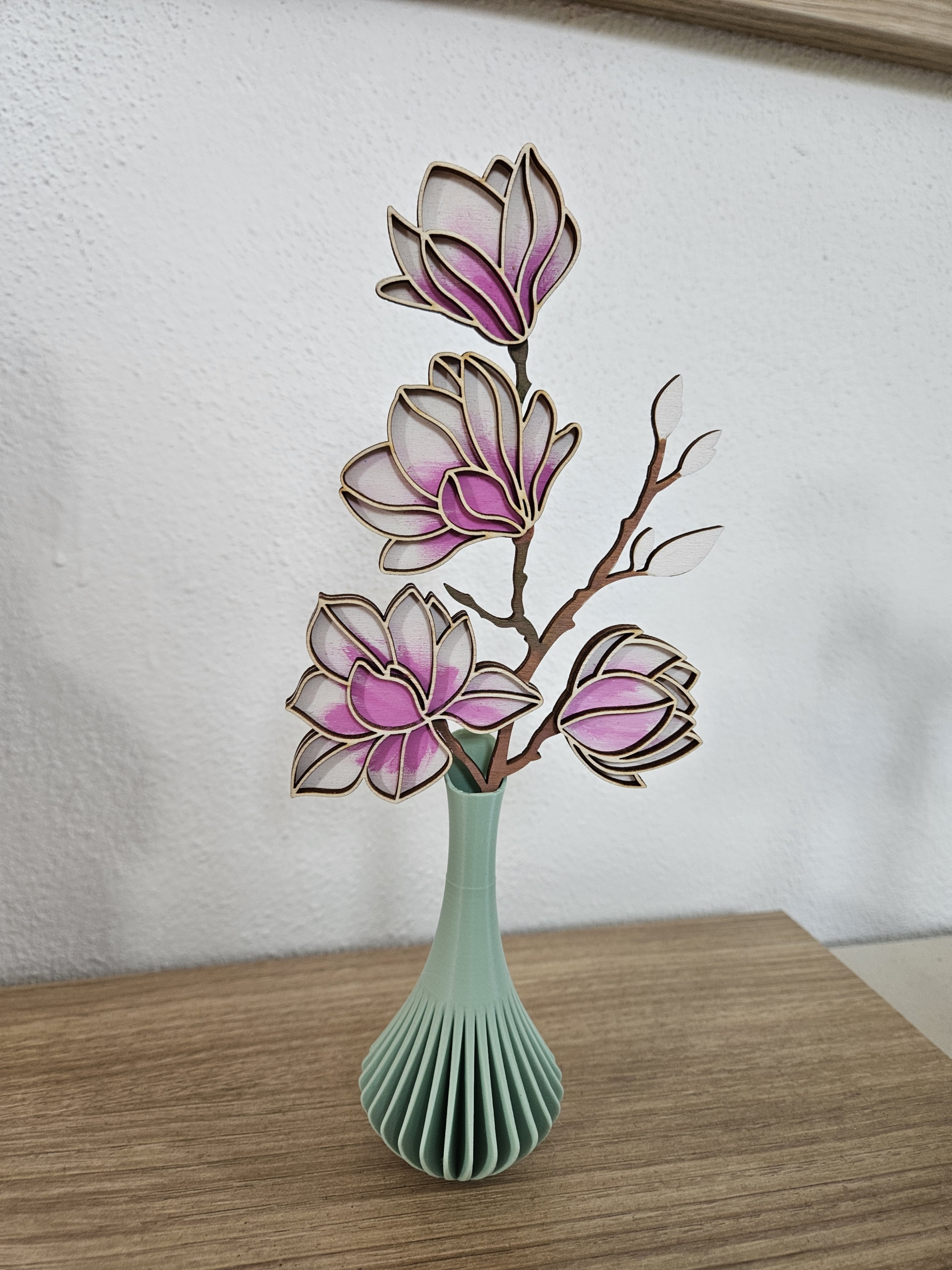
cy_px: 635
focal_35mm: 23
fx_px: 843
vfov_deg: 73.9
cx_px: 476
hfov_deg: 58.9
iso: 125
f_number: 1.8
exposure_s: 1/100
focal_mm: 5.4
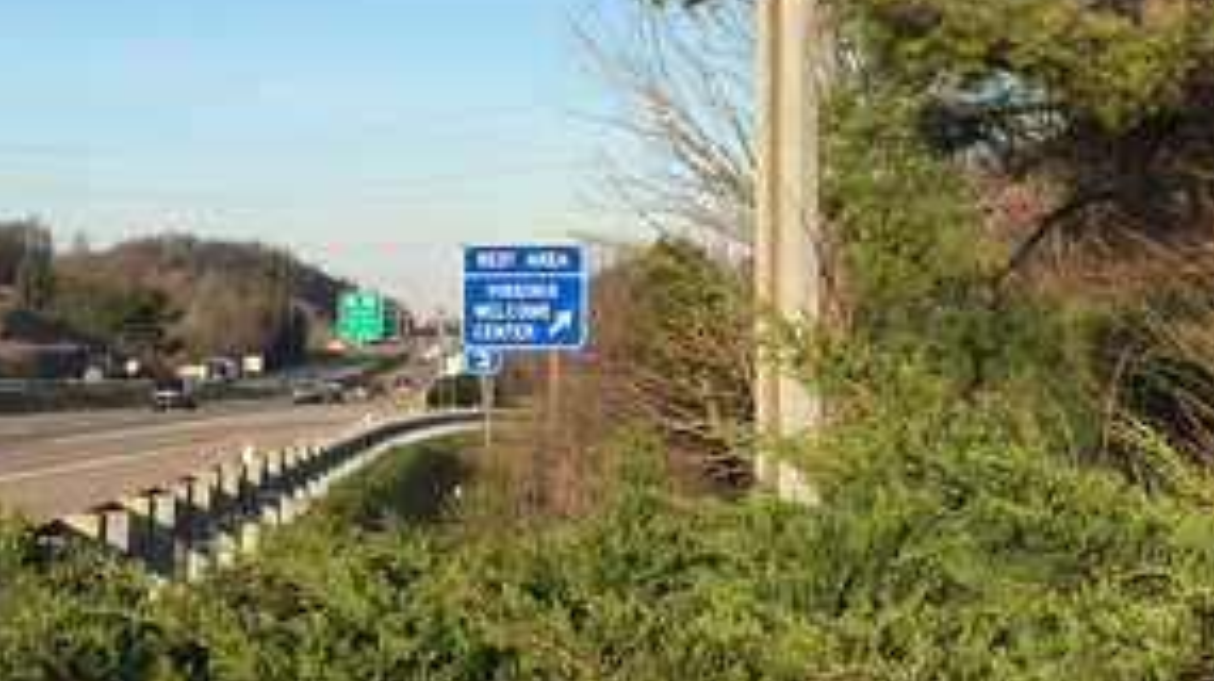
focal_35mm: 71
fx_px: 2284
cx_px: 669
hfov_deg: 29.7
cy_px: 38
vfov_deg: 16.7
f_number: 2.2
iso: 32
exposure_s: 1/1068
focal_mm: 4.15
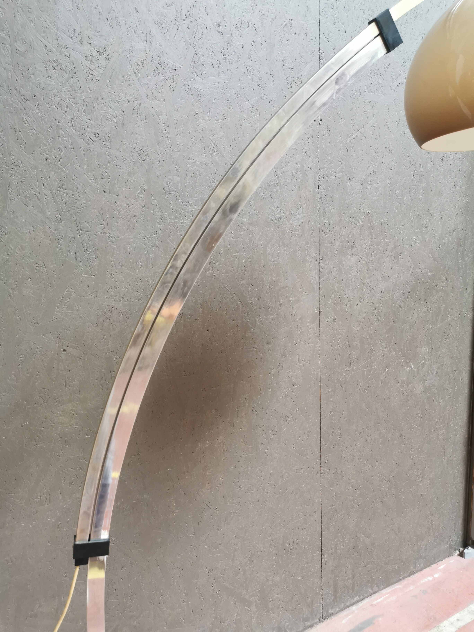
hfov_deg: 51.4
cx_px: 237
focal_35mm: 27
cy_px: 316
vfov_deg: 65.3
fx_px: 493
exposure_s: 1/50
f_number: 1.8
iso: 200
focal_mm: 5.58
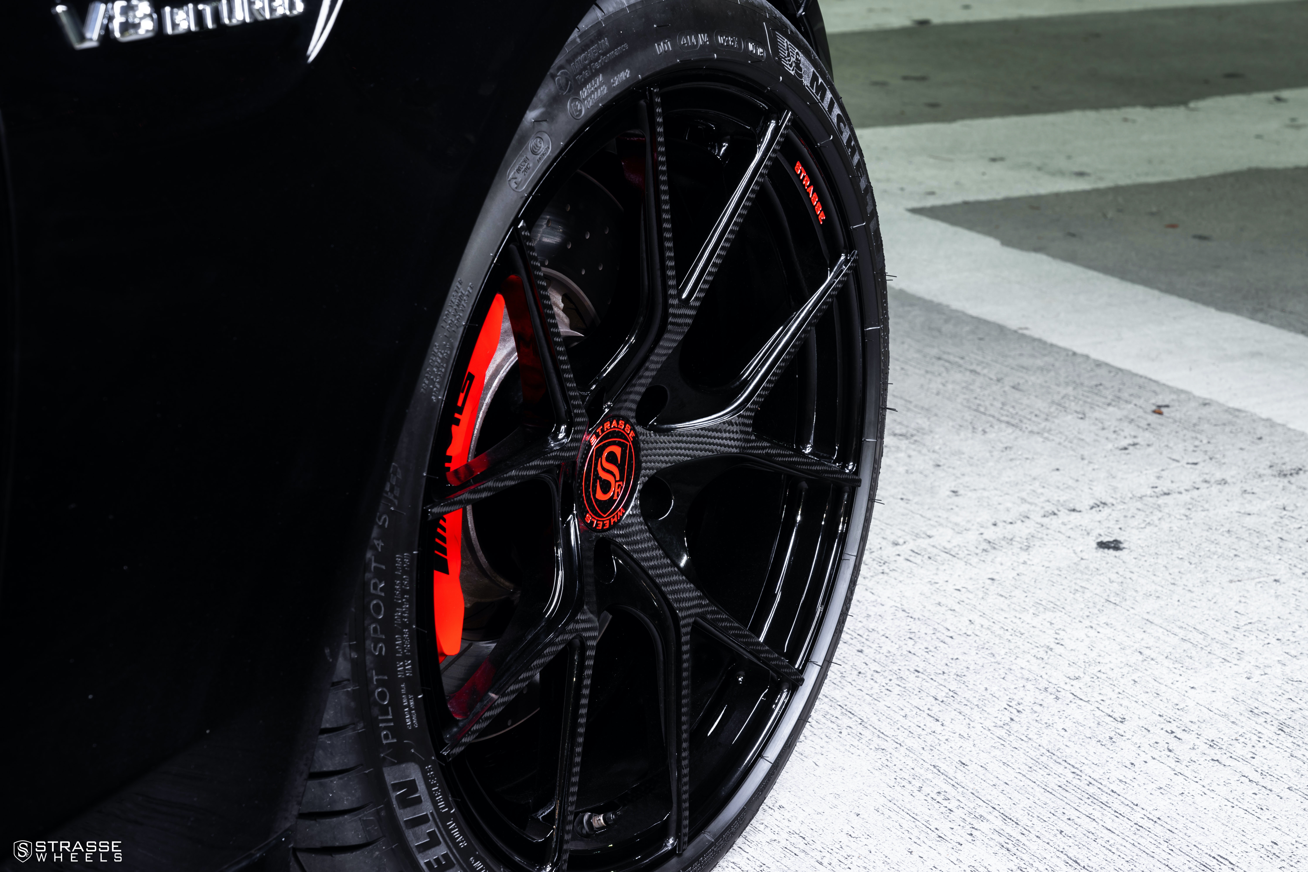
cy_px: 436
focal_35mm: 70
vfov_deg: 19.5
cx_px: 654
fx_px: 2543
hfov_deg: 28.8
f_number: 11
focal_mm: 70
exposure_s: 25
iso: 100
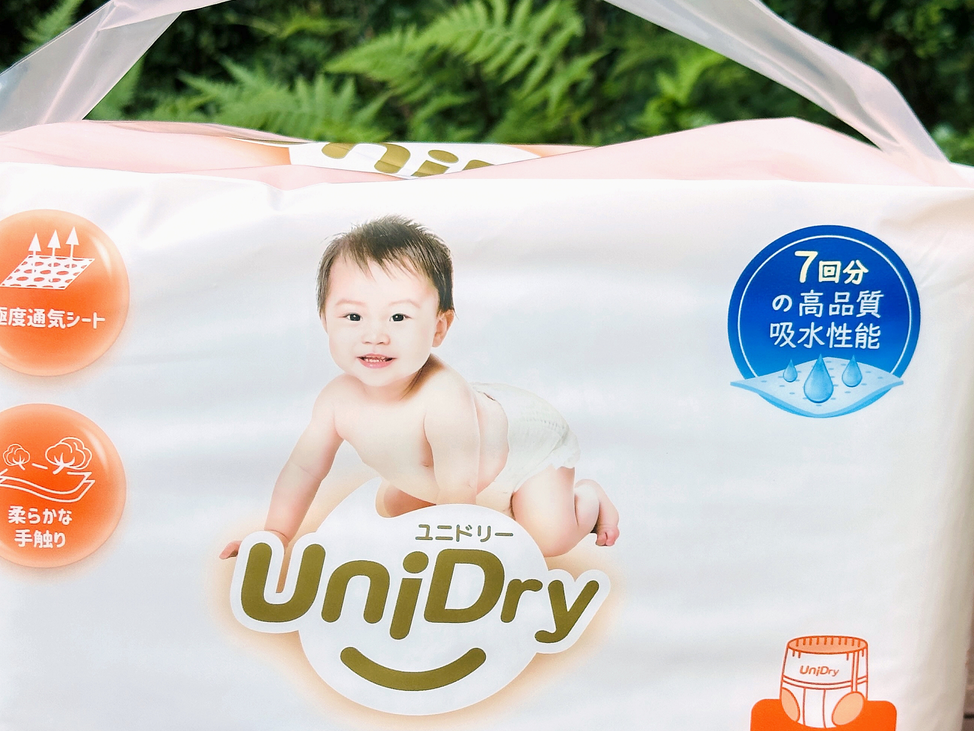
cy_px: 433
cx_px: 452
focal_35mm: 75
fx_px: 2110
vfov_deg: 19.6
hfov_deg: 26.0
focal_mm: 6.86
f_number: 1.78
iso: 50
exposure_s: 1/163
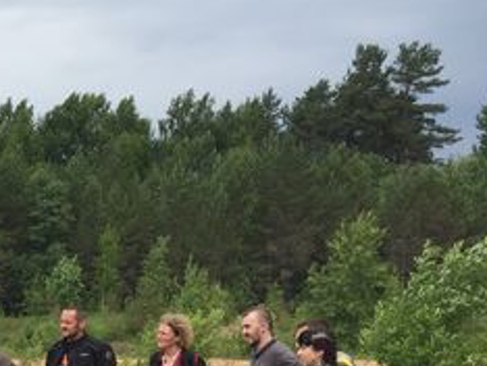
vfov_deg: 14.6
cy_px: 410
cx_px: -256
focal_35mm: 99
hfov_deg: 17.6
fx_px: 1394
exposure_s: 1/989
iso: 32
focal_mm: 4.15
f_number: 2.2
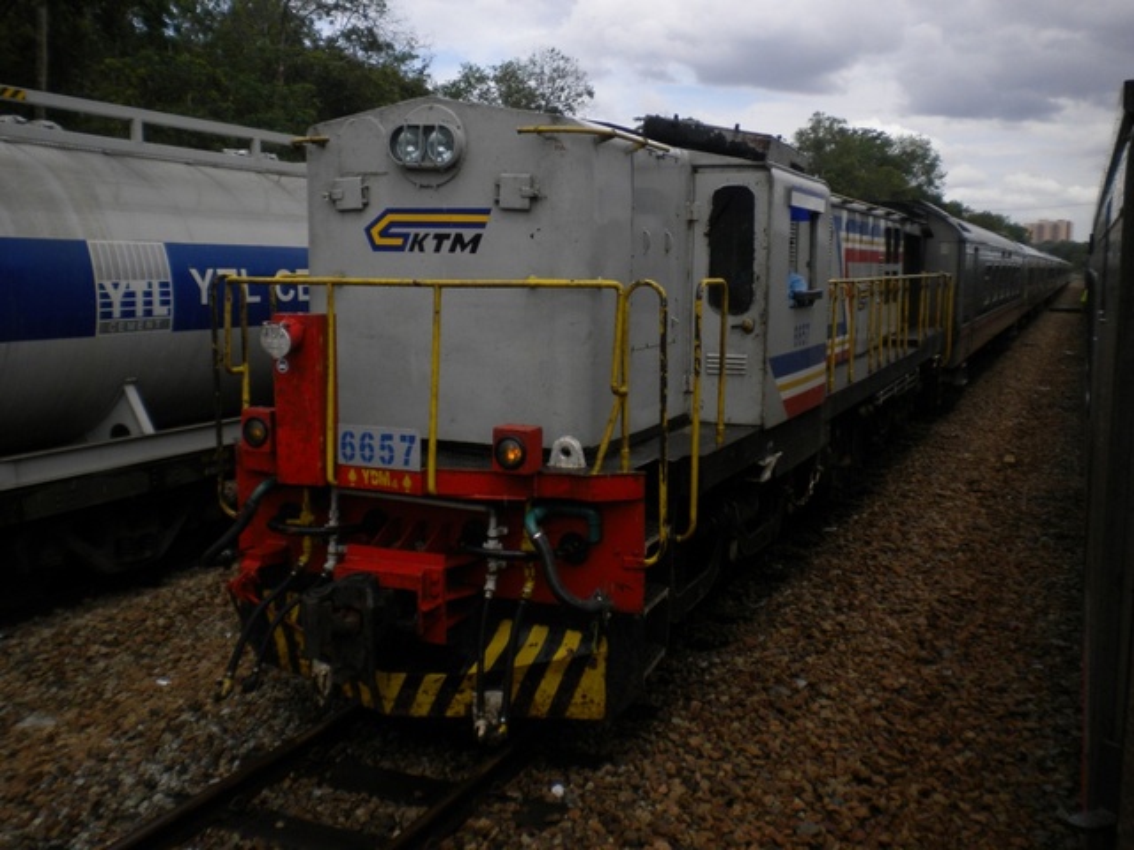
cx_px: 567
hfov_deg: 52.6
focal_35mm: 35
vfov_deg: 40.7
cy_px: 425
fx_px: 1147
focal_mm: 6.3
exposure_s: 1/846
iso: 100
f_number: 4.6
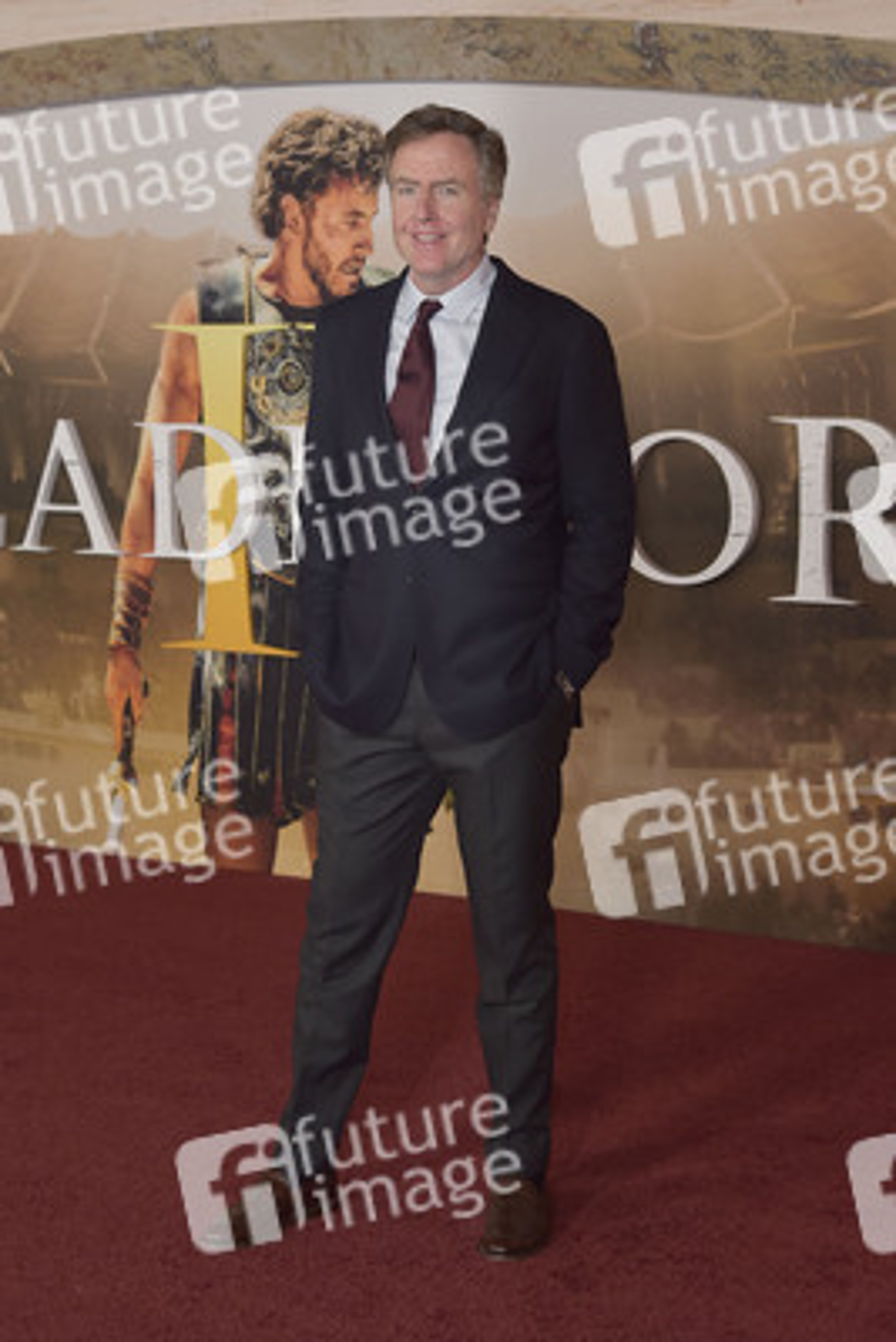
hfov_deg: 20.9
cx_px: 448
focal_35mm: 65
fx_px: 2424
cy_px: 671
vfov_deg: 30.9
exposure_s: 1/250
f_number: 5.6
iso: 1000
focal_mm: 65
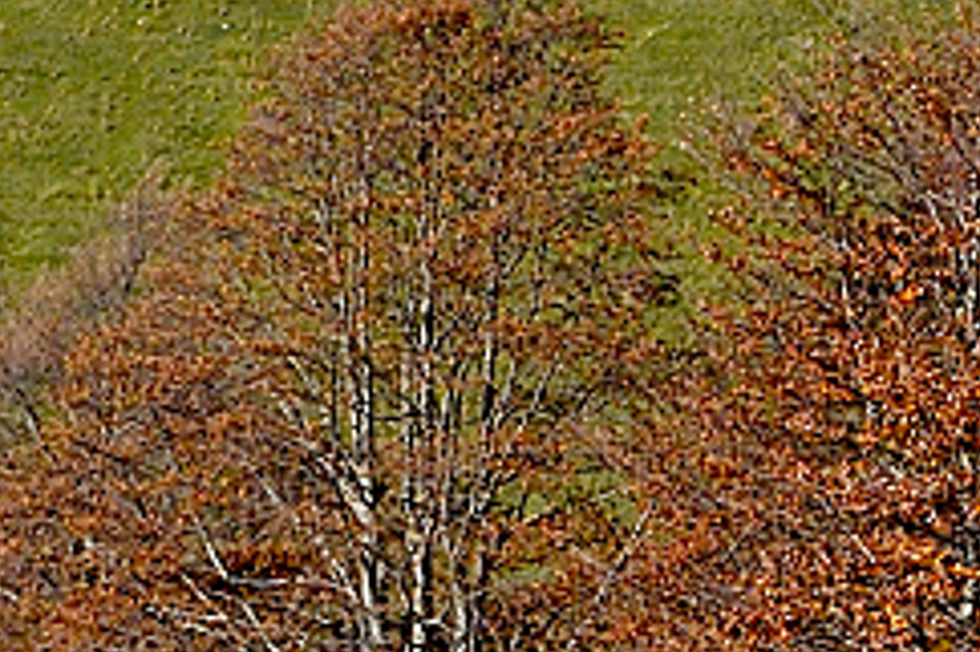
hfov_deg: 7.6
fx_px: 7127
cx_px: 1721
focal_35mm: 262
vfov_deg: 5.1
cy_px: -607
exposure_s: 1/500
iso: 100
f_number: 7.1
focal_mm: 22
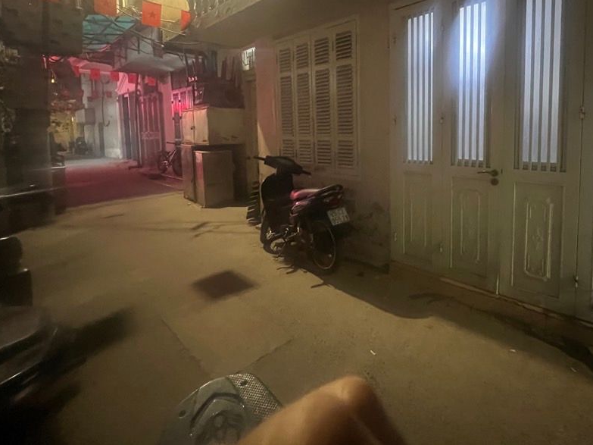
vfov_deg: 72.9
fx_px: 291
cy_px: 156
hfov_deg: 88.5
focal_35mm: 17
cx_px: 385
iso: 1000
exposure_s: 1/25
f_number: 1.8
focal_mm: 1.57
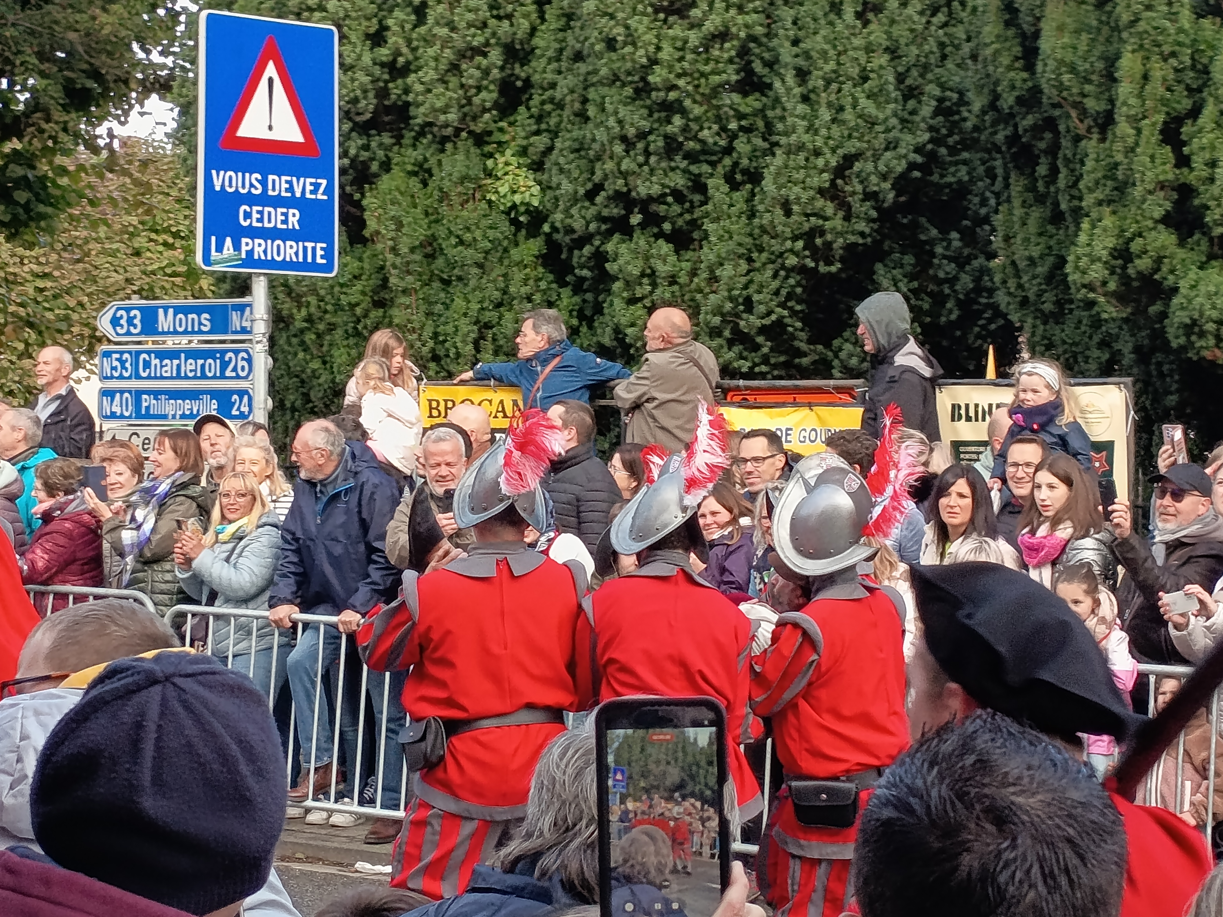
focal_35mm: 107
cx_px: 612
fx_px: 3780
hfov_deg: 18.4
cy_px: 458
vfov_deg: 13.8
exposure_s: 1/100
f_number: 1.7
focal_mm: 5.27
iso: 63
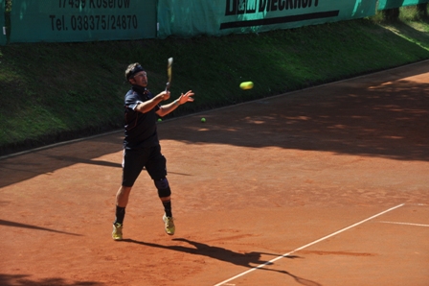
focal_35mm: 158
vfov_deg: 8.7
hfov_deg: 13.0
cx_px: 214
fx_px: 1875
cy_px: 143
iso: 200
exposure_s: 1/400
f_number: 10
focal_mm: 105
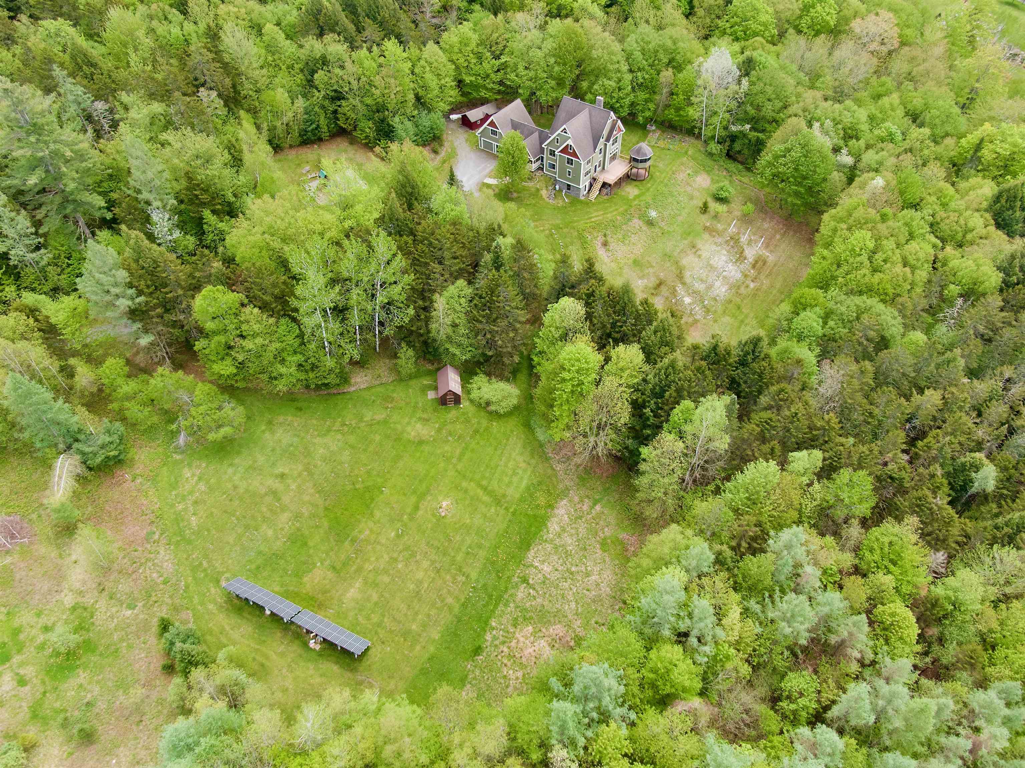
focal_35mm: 24
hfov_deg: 71.6
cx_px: 512
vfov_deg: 56.8
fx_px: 710
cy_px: 384
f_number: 2.8
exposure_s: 1/200
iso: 110
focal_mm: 4.39
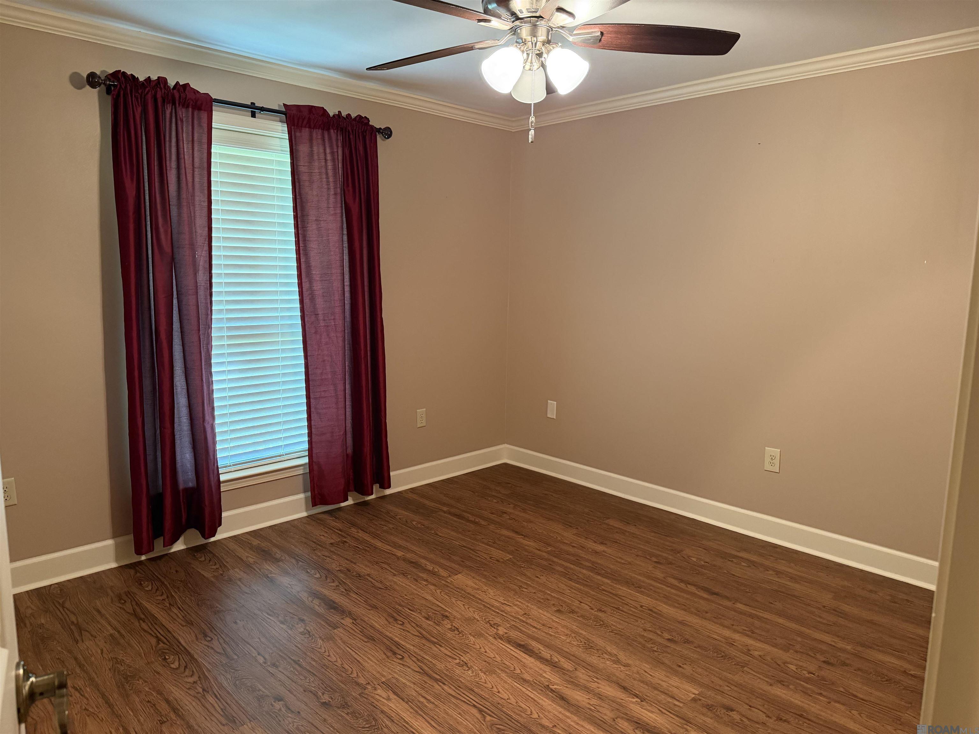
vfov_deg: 56.8
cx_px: 490
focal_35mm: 24
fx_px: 679
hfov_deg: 71.6
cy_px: 367
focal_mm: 6.76
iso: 640
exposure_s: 1/40
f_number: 1.78
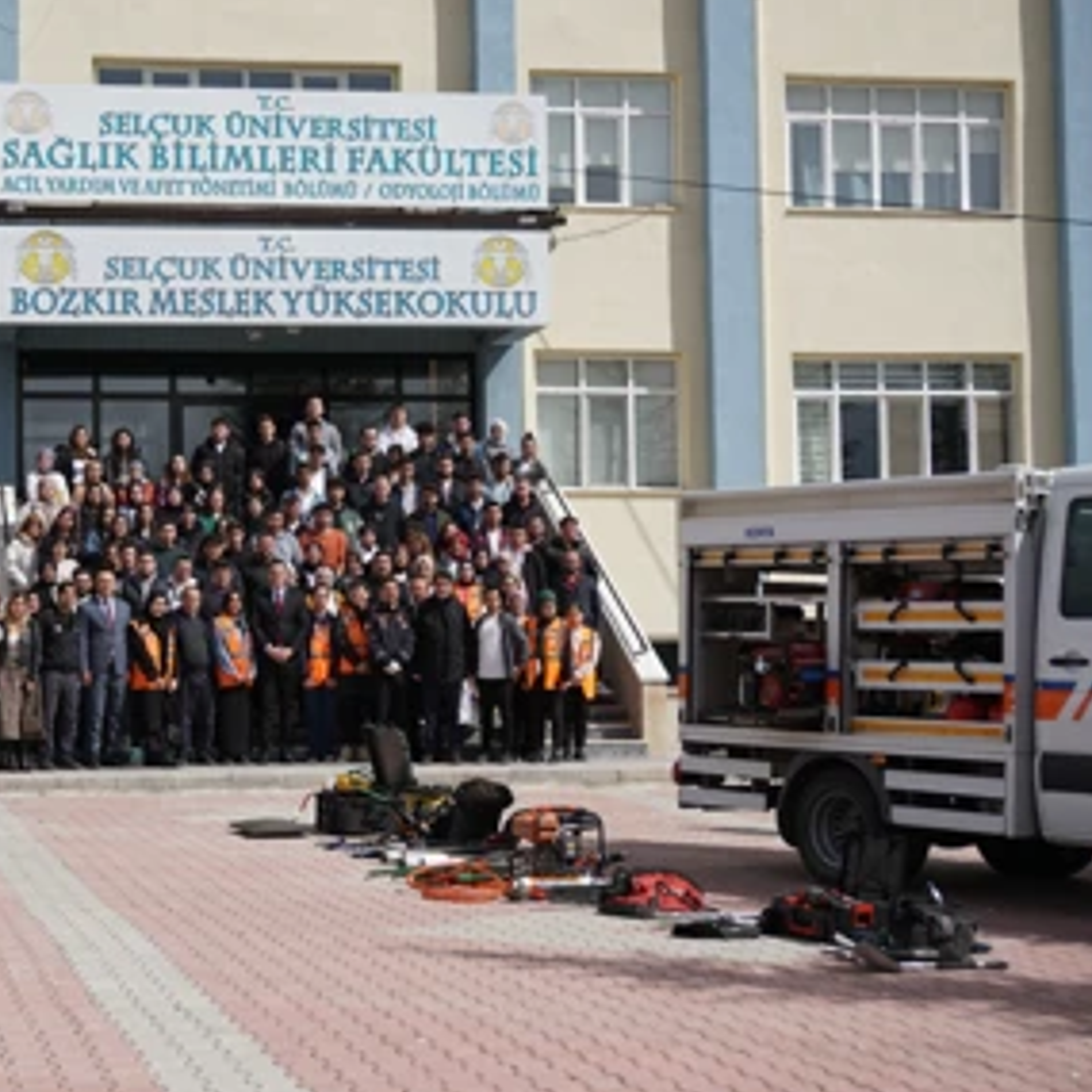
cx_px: 299
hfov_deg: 27.0
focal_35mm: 63
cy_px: 546
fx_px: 2248
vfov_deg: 27.3
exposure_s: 1/1250
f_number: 5
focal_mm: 32
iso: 100
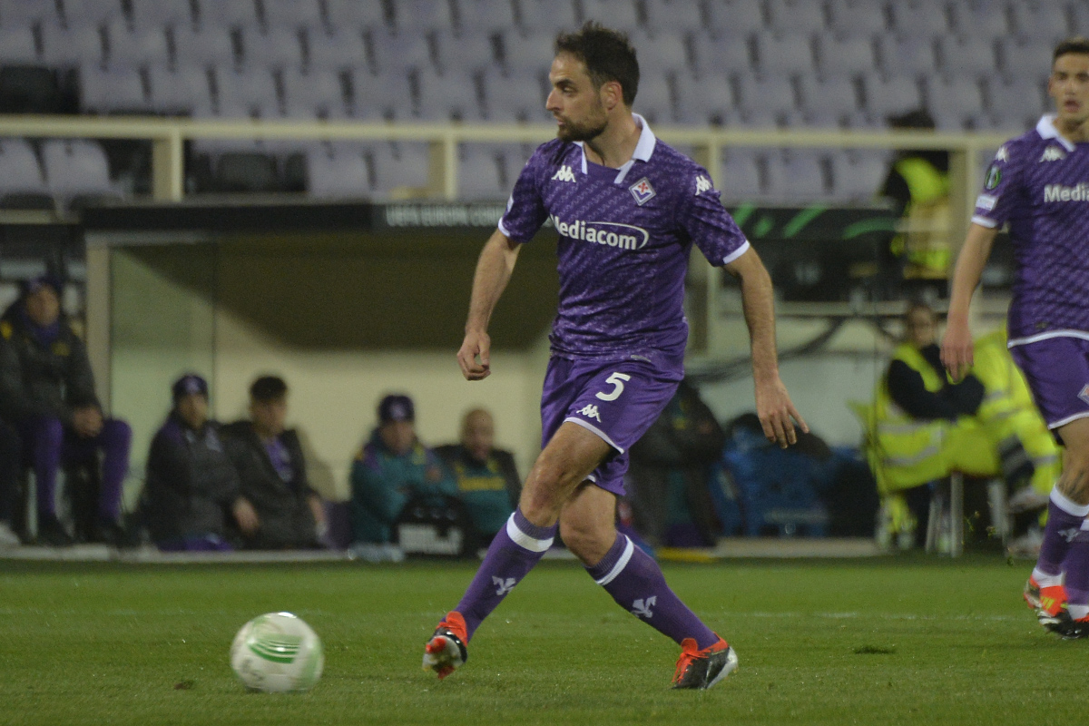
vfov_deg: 3.4
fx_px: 12099
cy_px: 363
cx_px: 544
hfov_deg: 5.2
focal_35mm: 400
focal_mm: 400
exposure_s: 1/1000
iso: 2500
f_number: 5.6
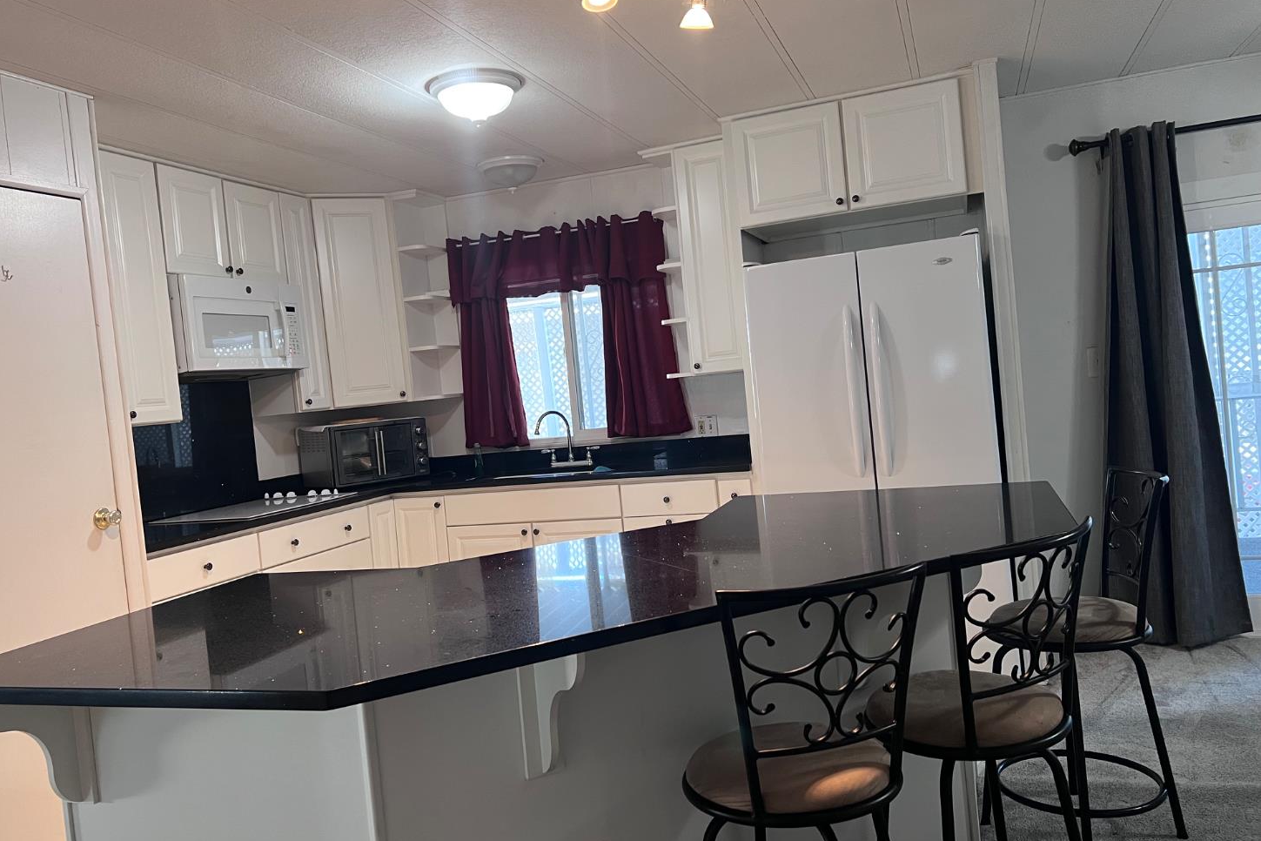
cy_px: 414
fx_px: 981
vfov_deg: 46.4
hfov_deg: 65.5
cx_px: 609
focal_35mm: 28
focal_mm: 5.7
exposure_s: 1/60
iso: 200
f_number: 1.5
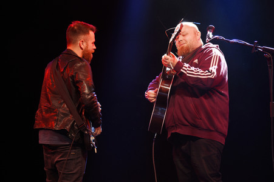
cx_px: 137
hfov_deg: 19.5
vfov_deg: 13.0
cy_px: 91
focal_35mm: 105
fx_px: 799
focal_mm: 105
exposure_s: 1/80
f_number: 4.5
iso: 250
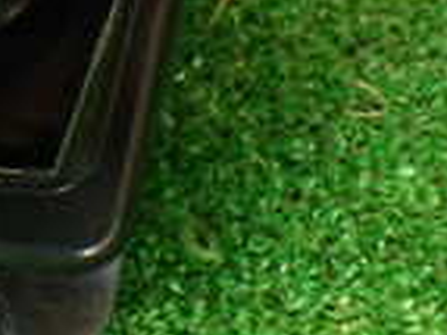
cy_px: -185
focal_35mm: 134
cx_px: -478
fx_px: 1729
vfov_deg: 10.6
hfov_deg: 12.7
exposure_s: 1/30
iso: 400
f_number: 2.4
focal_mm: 5.79
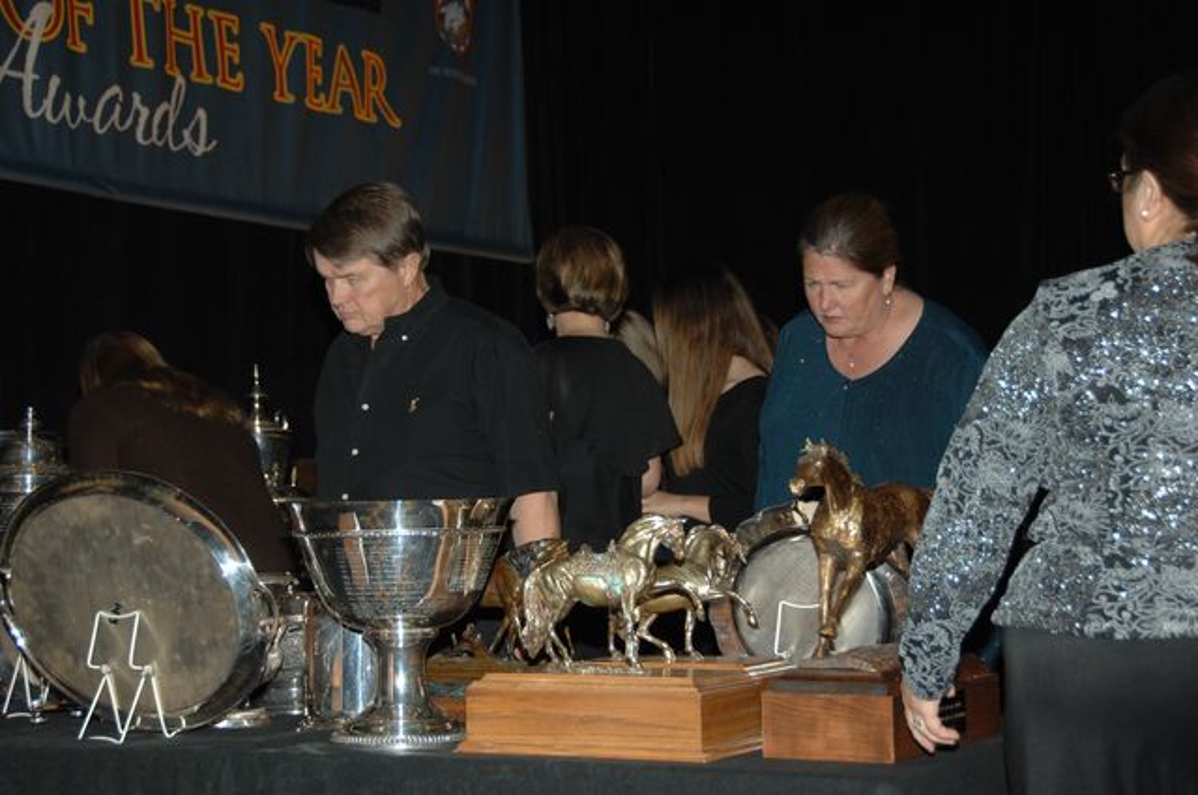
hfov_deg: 26.0
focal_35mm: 78
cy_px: 398
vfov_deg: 17.4
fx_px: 2592
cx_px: 599
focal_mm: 52
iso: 400
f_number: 4.8
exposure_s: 1/125
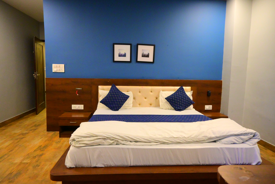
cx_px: 138
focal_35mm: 24
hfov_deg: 73.7
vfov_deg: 53.1
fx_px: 183
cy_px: 92
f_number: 3.5
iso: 2800
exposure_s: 1/125
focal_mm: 16
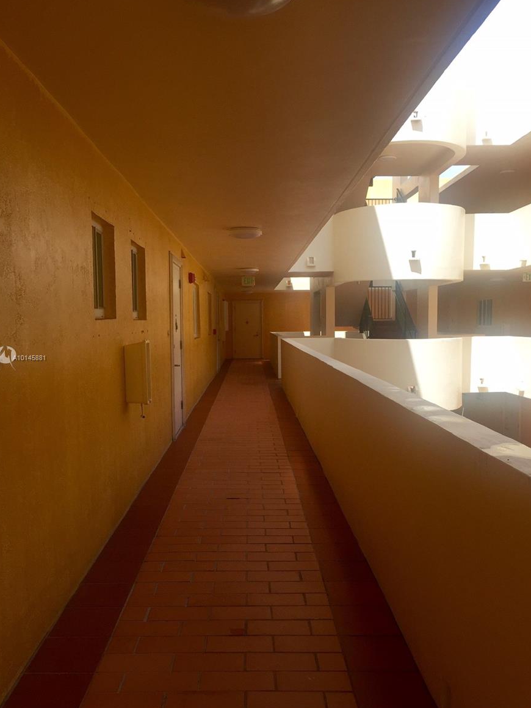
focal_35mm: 30
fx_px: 614
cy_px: 358
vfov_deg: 60.0
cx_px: 267
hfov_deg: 46.8
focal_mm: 4.15
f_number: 2.2
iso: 32
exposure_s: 1/628
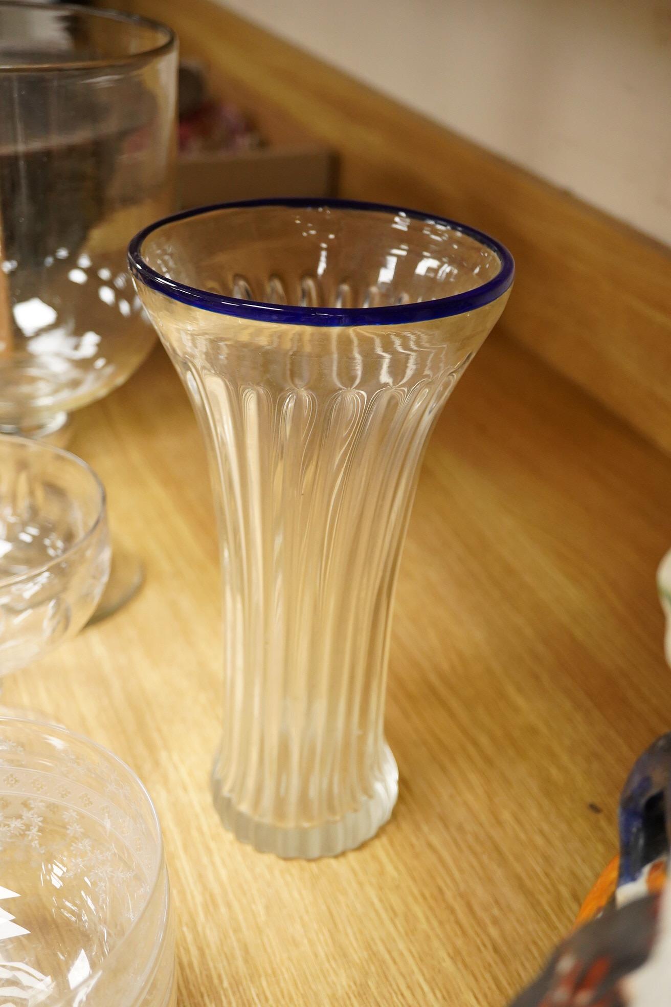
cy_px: 504
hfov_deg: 29.9
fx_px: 1258
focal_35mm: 45
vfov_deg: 43.6
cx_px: 336
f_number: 6.3
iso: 2500
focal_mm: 30
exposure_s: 1/160
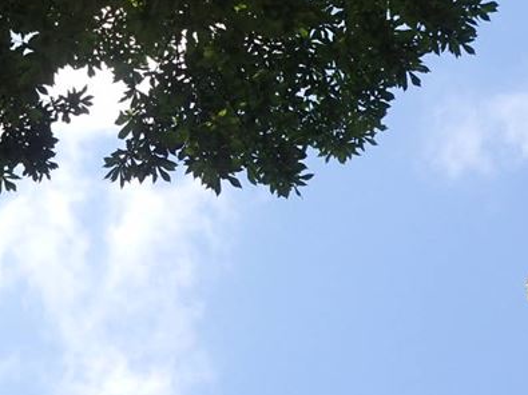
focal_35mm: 76
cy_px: -9
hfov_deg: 25.0
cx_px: 74
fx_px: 1159
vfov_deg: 18.8
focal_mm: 4.5
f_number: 2.8
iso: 100
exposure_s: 1/640
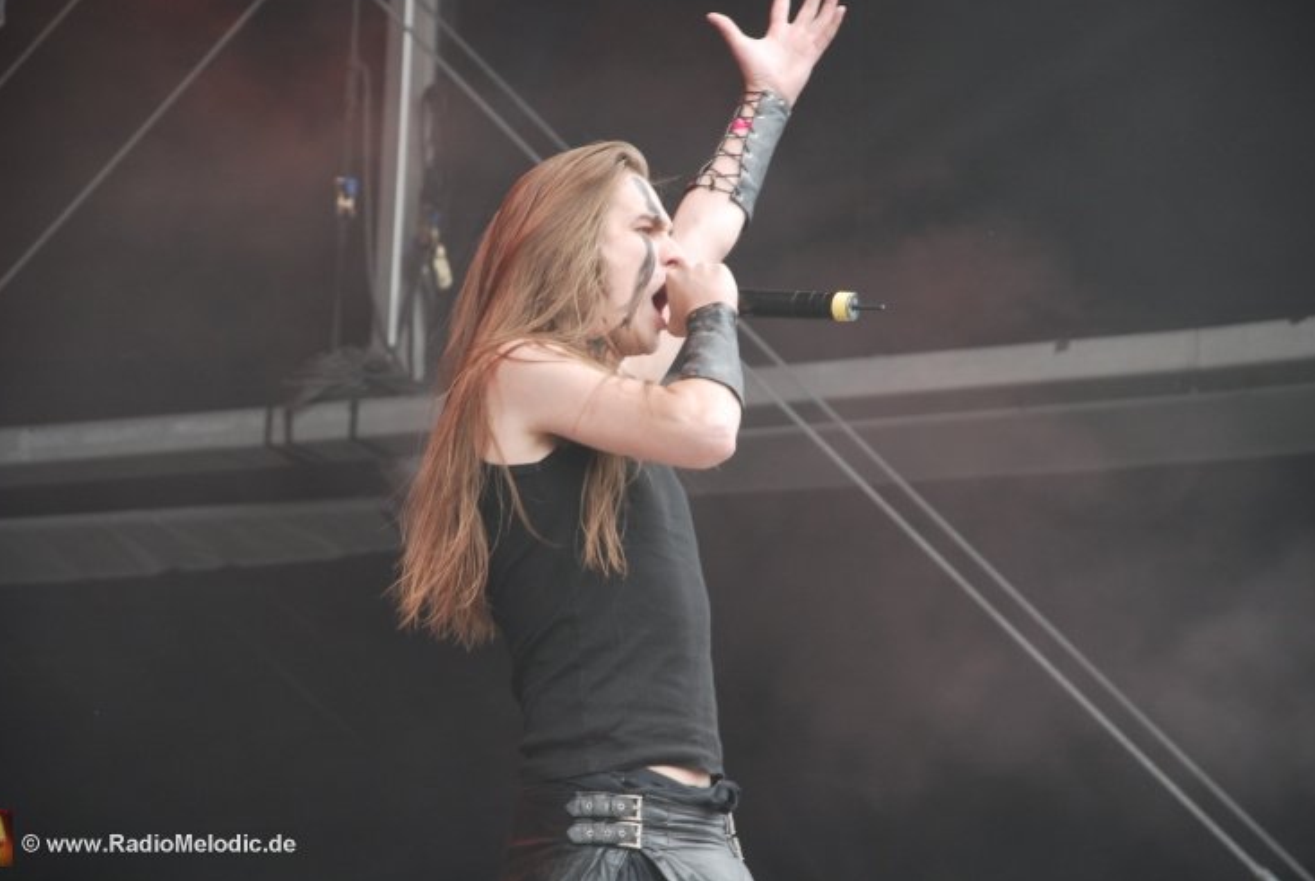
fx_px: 6950
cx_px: 644
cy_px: 420
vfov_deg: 7.3
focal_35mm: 190
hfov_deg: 10.8
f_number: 5.6
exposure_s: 1/125
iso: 280
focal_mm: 120
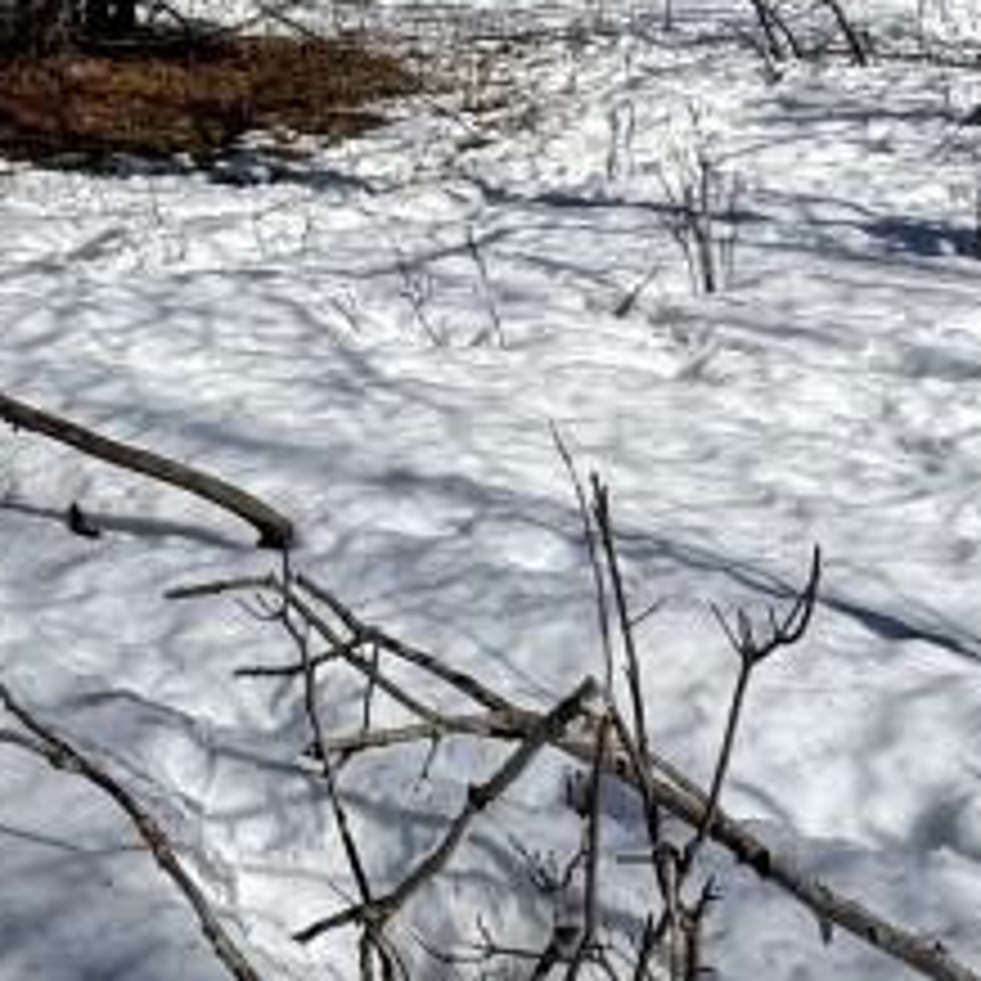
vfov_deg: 26.0
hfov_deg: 28.9
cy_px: -230
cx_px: 184
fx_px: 1860
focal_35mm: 58
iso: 50
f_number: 2.2
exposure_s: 1/3106
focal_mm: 2.22
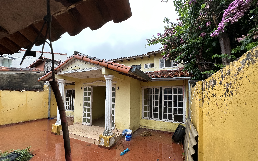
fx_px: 105
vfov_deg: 74.4
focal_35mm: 15
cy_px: 91
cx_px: 130
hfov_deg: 101.5
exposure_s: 1/99
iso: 125
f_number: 2.2
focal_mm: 2.22
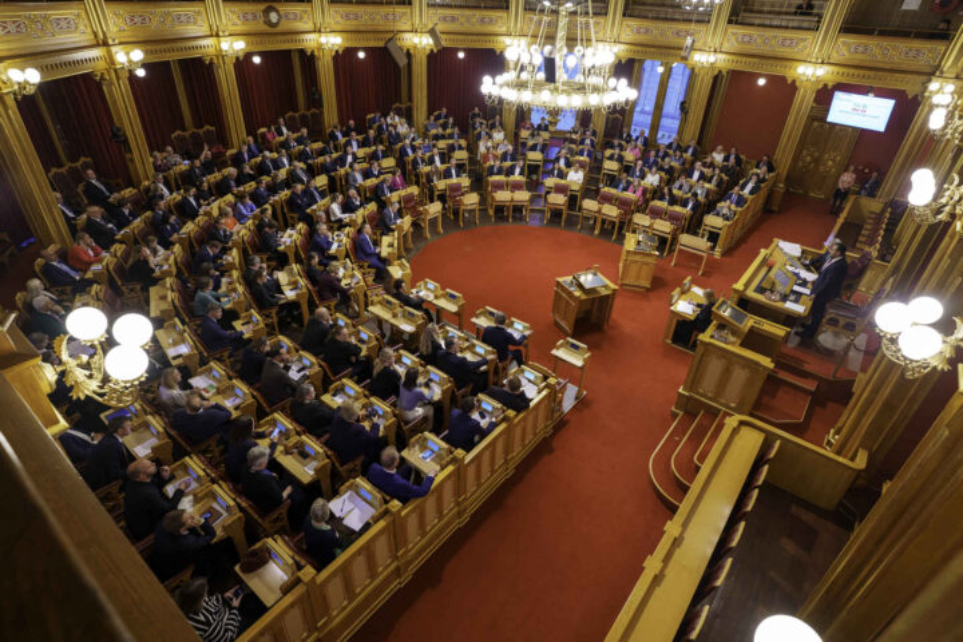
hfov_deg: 84.0
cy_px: 321
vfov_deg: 61.9
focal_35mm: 20
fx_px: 535
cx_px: 482
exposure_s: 1/100
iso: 1600
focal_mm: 20
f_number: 3.2
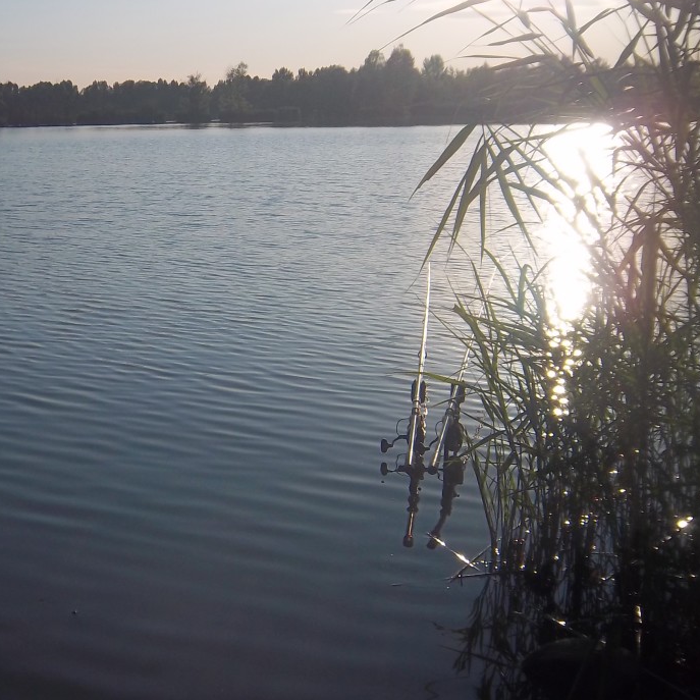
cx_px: 101
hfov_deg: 30.5
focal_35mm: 54
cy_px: 312
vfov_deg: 31.6
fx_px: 1235
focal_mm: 6.17
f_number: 8.67
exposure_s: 1/500
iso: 64
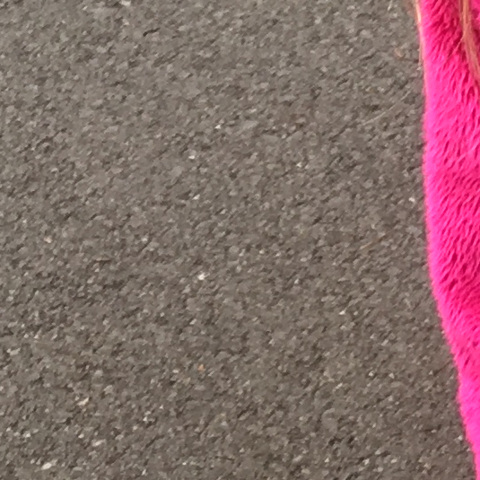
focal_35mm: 193
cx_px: 1647
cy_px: -29
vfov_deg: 9.0
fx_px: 3028
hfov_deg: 7.5
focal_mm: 4.15
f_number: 2.2
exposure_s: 1/120
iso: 25
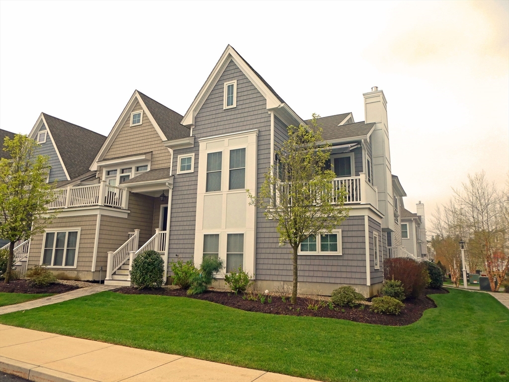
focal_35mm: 24
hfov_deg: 71.6
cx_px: 254
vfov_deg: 56.8
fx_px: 353
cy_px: 191
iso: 80
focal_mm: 4.3
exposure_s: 1/1000
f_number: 3.5
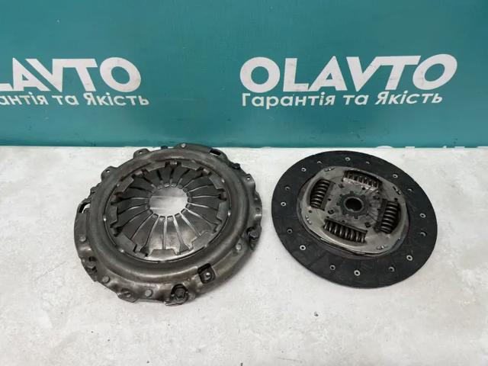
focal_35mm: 26
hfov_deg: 67.3
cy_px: 183
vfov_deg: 53.1
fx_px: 367
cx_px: 244
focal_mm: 4.2
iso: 80
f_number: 1.6
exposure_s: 1/100
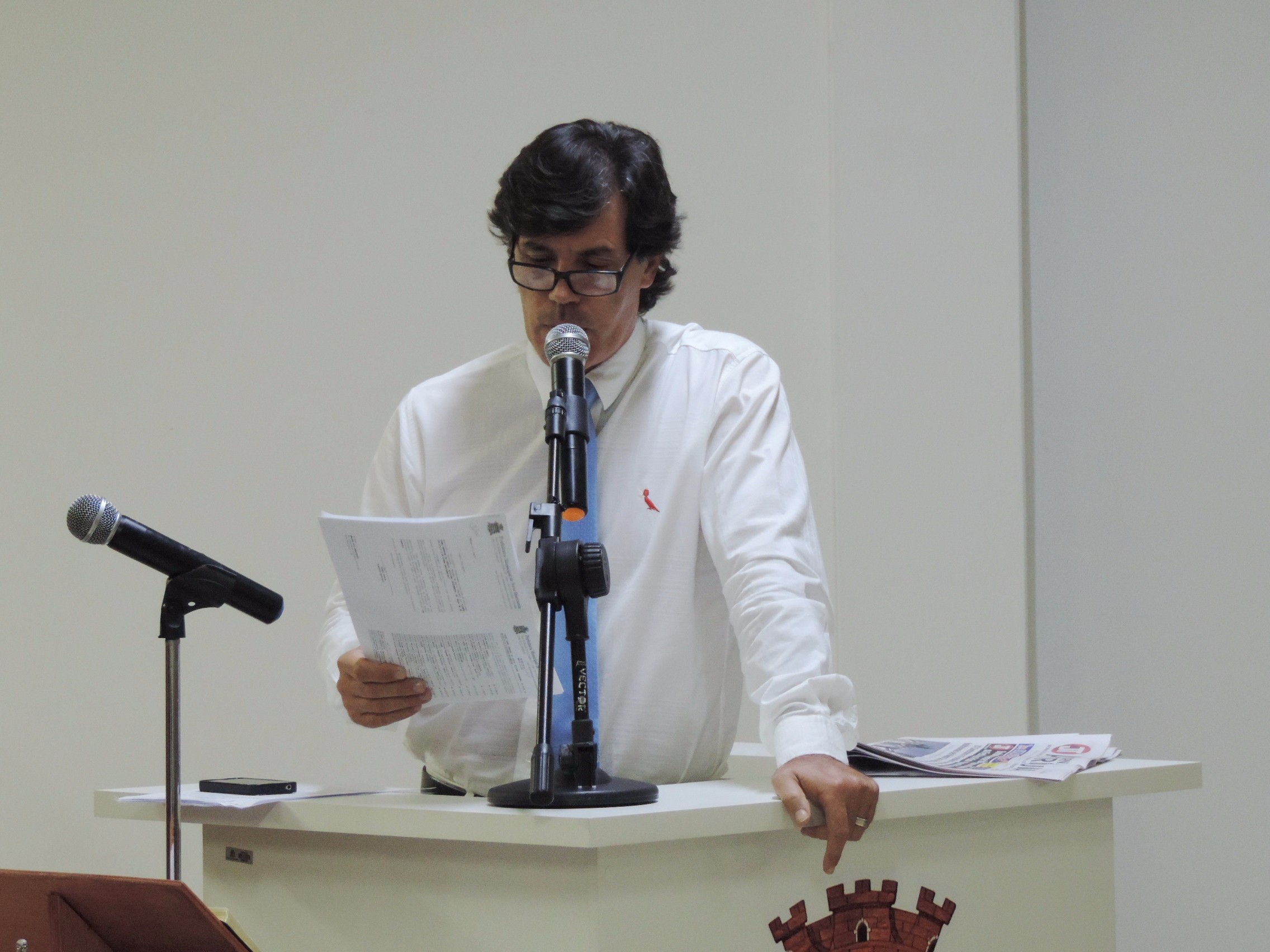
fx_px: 4953
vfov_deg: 11.0
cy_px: 476
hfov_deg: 14.6
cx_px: 635
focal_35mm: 135
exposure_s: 1/30
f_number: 4.3
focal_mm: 24
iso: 720
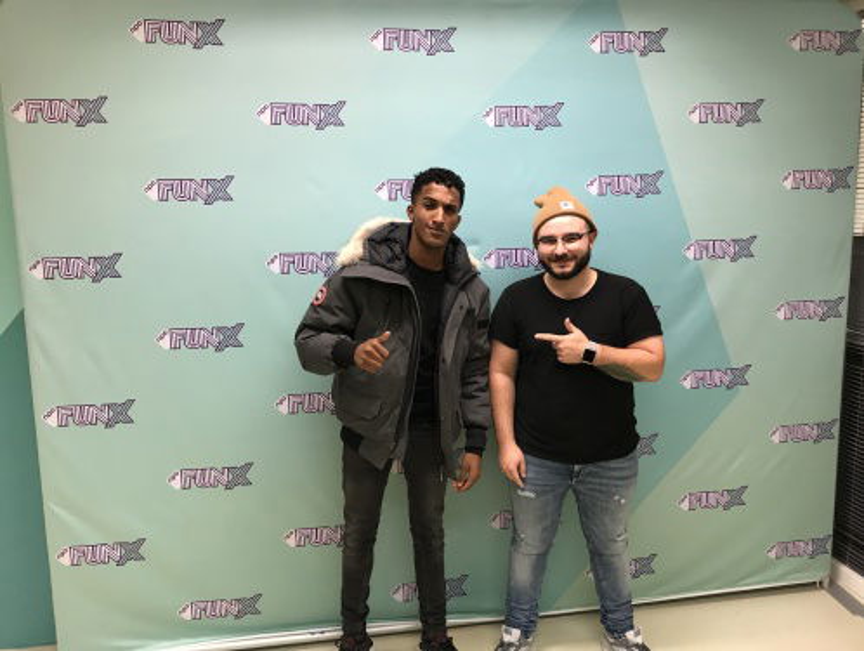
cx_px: 432
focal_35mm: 28
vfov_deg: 49.9
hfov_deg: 63.4
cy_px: 326
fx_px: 700
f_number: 1.8
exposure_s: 1/20
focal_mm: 3.99
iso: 40
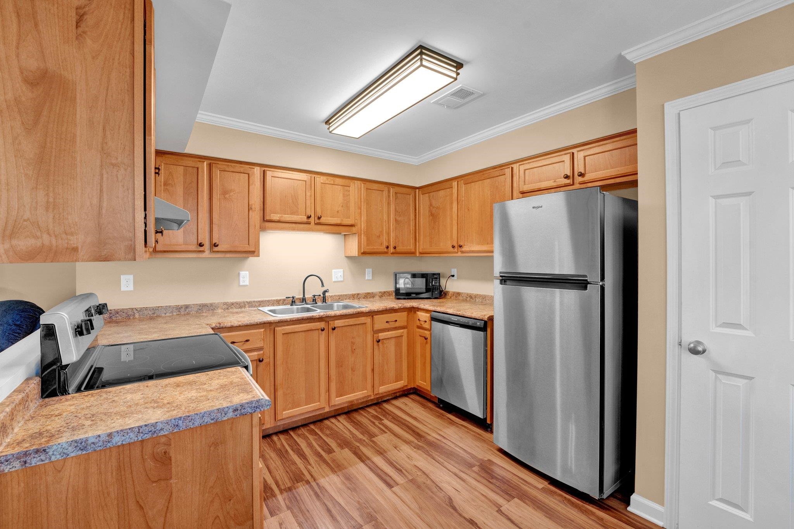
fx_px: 335
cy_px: 264
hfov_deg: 99.7
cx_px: 397
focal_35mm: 15
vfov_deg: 76.6
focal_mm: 15.2
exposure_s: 1/30
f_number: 8
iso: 1000
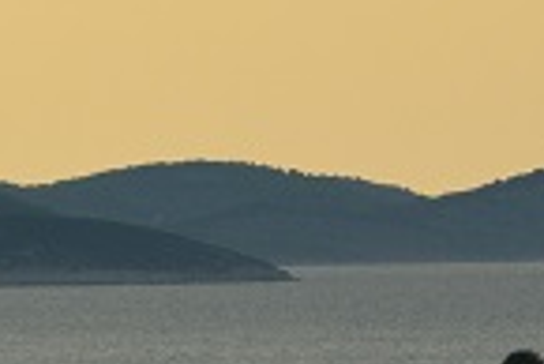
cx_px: -203
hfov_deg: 1.3
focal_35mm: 1585
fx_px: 23975
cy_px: 751
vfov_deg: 0.9
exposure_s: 1/2000
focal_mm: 170
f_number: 5.6
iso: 400
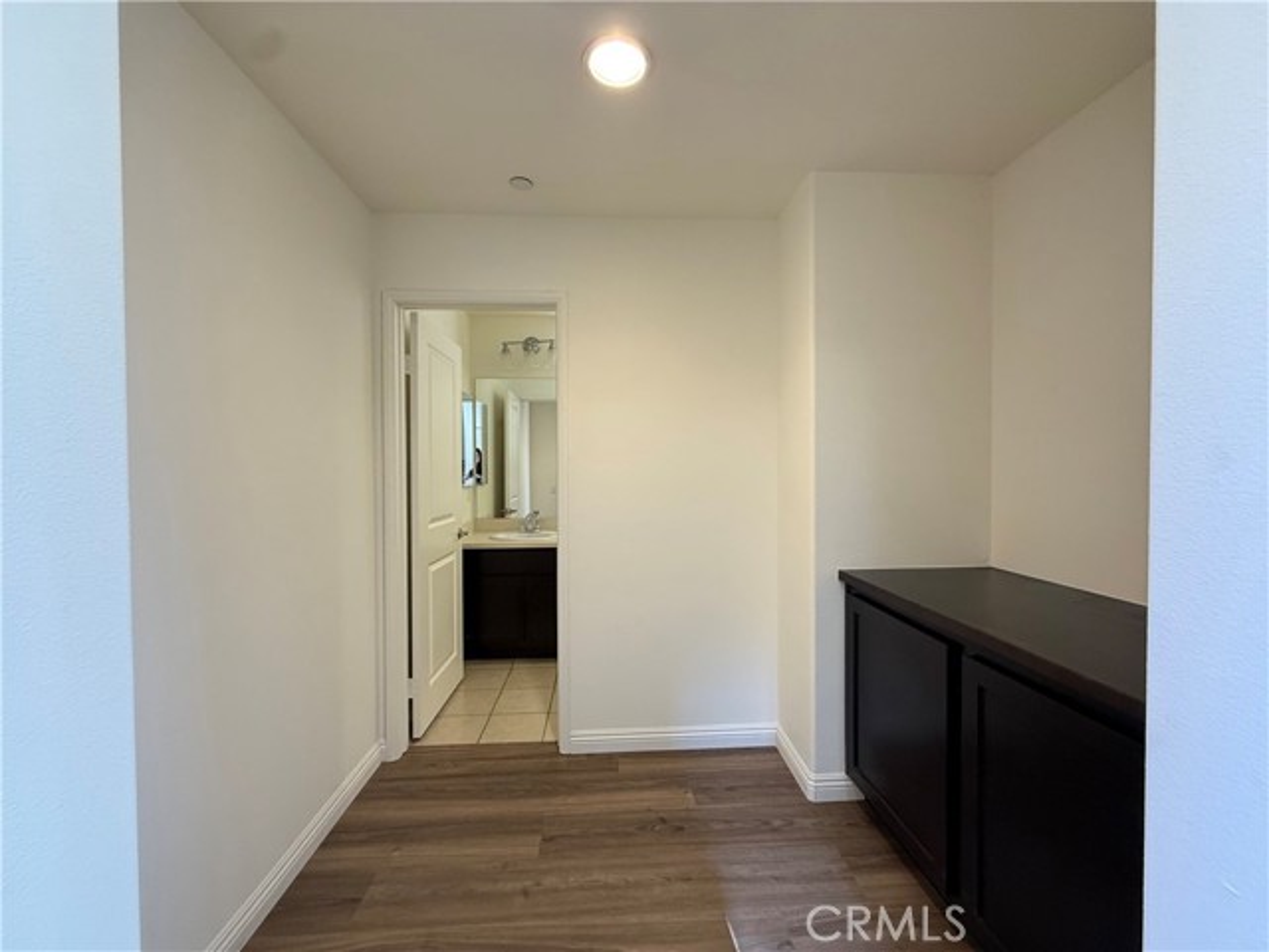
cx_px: 634
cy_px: 476
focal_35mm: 14
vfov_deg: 85.7
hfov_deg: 102.1
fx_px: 513
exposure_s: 1/60
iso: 320
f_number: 2.2
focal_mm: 2.22
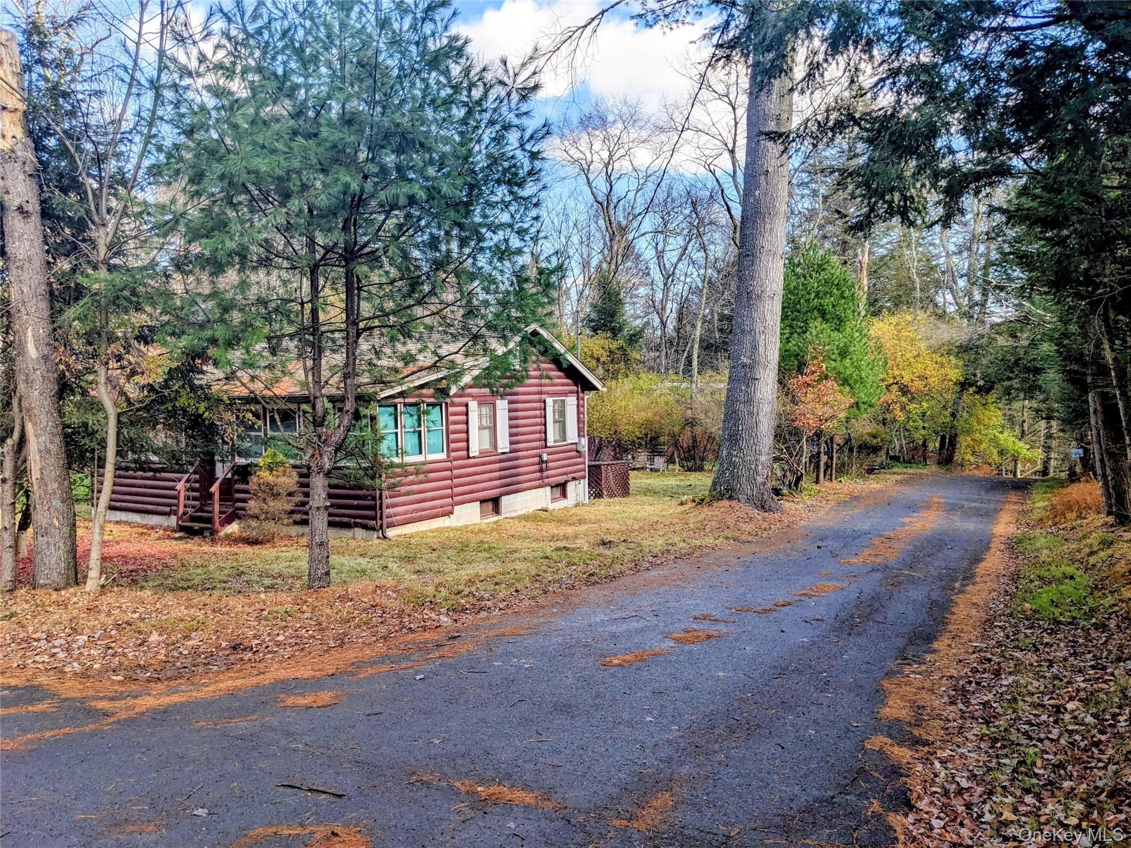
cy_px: 424
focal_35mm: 27
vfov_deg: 51.4
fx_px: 882
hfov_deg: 65.3
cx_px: 566
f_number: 1.73
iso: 45
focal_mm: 4.38
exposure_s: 1/935
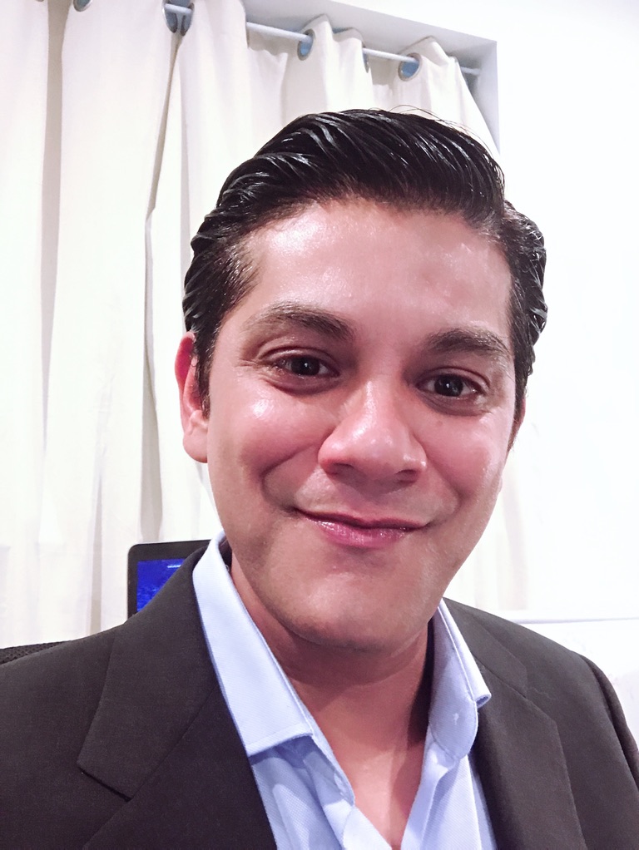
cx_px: 320
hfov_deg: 44.2
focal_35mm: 32
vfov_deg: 56.8
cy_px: 425
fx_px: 787
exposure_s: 1/15
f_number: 2.2
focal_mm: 2.87
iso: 200
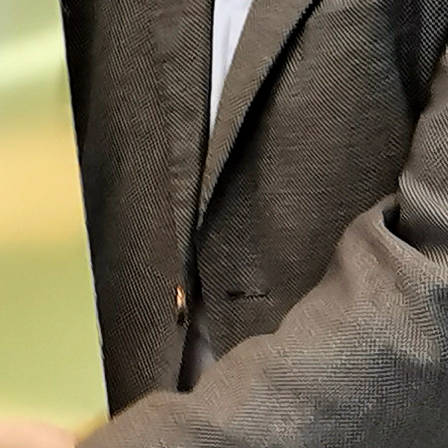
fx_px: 2753
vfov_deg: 9.1
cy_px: -203
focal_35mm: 188
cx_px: -391
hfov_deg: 8.9
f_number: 1.8
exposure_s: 1/50
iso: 160
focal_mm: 5.58
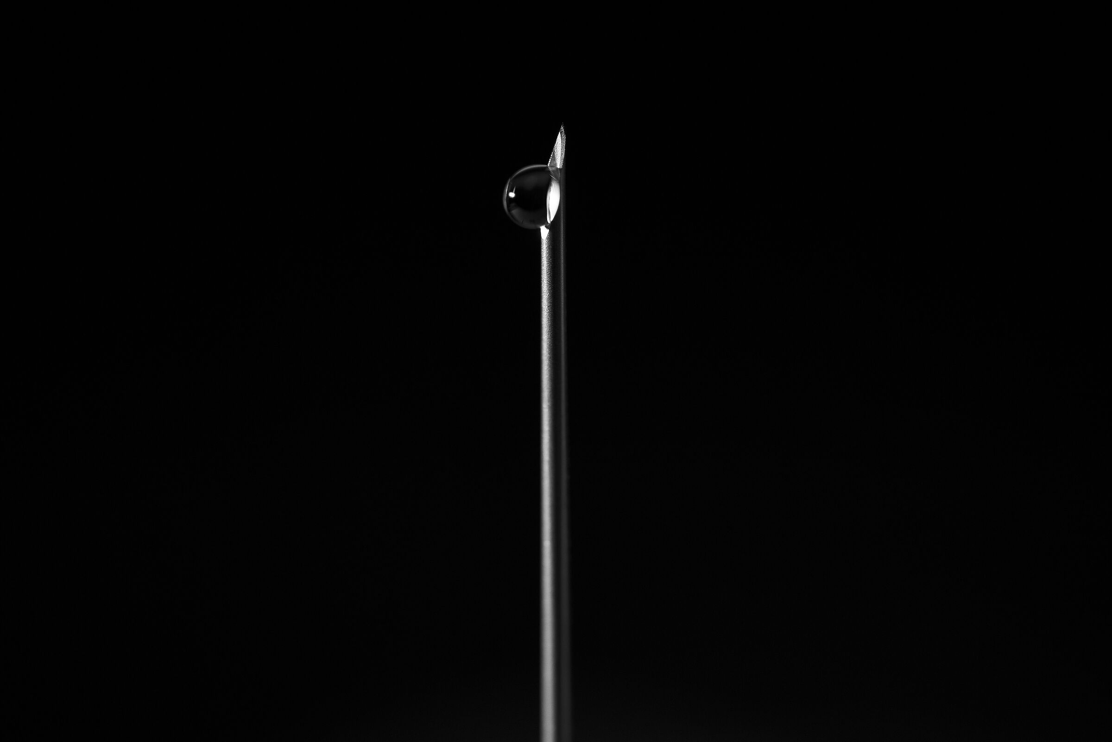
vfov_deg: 13.1
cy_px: 371
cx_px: 556
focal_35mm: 105
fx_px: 3244
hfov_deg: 19.4
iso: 400
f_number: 5.6
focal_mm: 105
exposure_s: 1/30
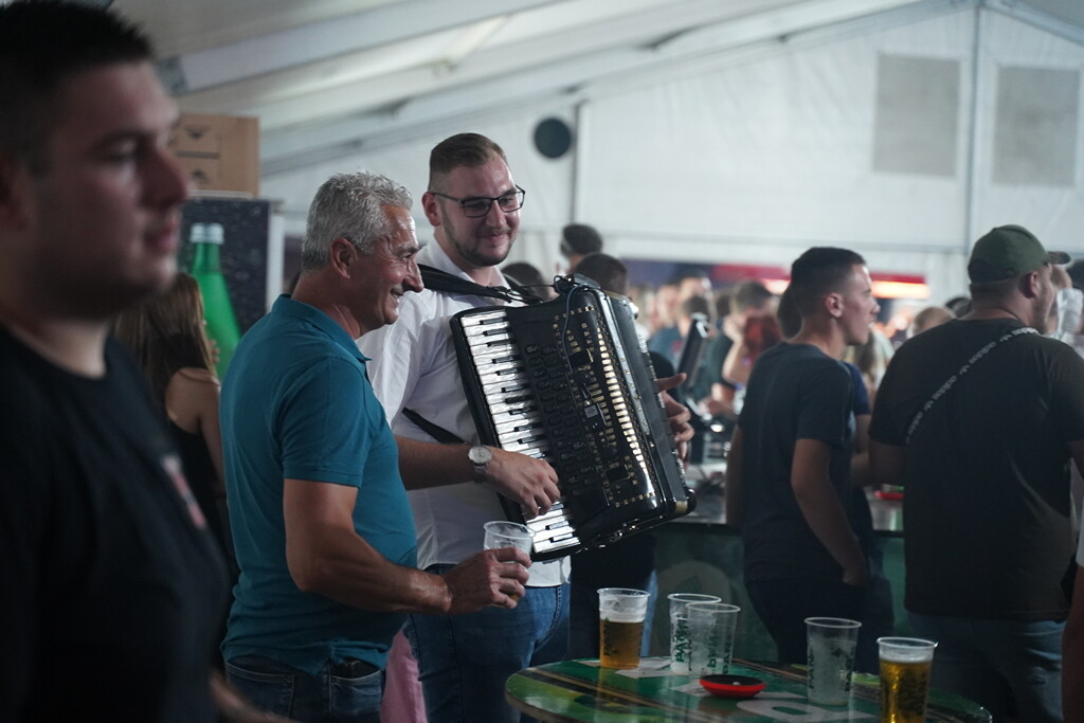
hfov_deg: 27.0
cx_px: 542
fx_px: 2258
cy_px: 362
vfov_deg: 18.2
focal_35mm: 75
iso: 4000
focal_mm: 75
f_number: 2.8
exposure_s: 1/40
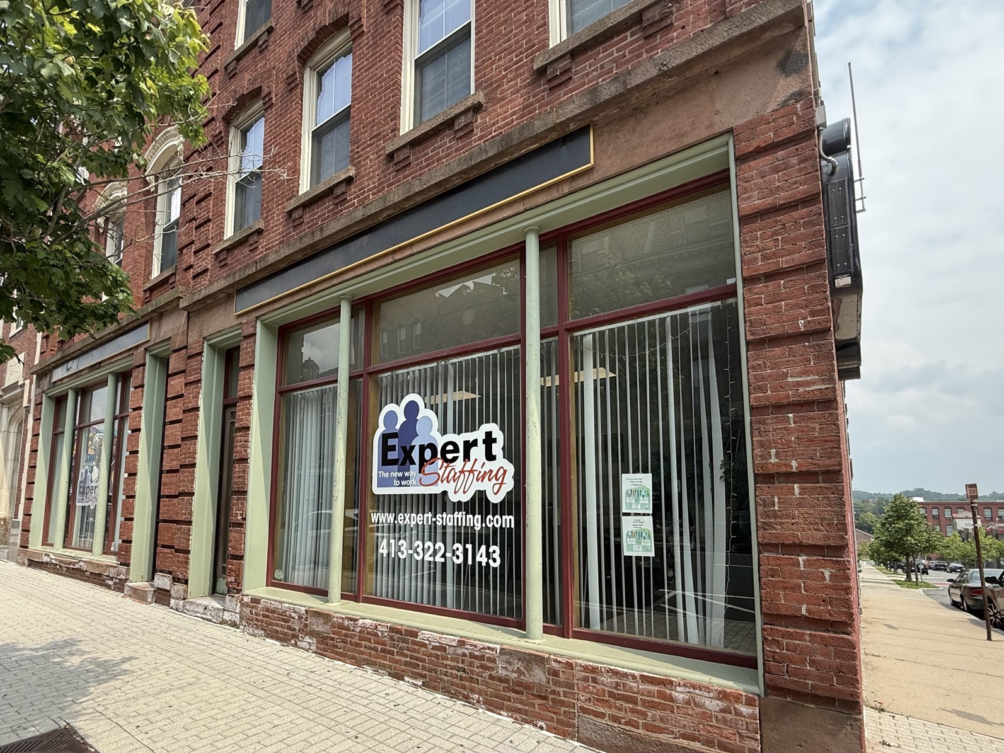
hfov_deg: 87.7
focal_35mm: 18
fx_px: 522
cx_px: 472
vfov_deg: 71.0
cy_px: 446
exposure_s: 1/770
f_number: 2.2
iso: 50
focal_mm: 2.22
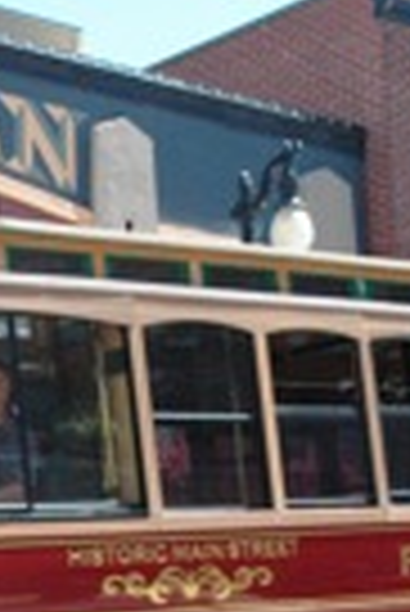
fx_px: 1687
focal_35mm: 99
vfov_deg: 20.3
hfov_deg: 13.8
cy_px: 522
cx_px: 86
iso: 800
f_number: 9
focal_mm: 18
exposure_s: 1/320
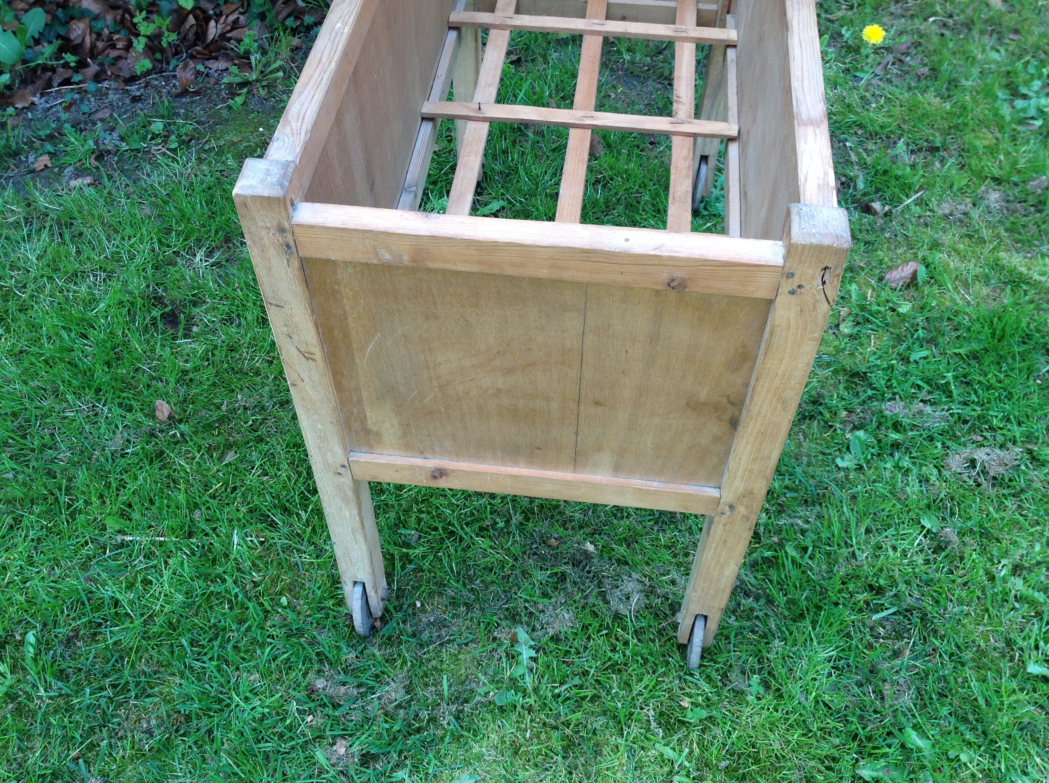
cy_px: 392
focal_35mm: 35
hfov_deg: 52.7
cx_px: 524
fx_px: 1059
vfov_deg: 40.6
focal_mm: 4.28
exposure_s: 1/145
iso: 50
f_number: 2.4
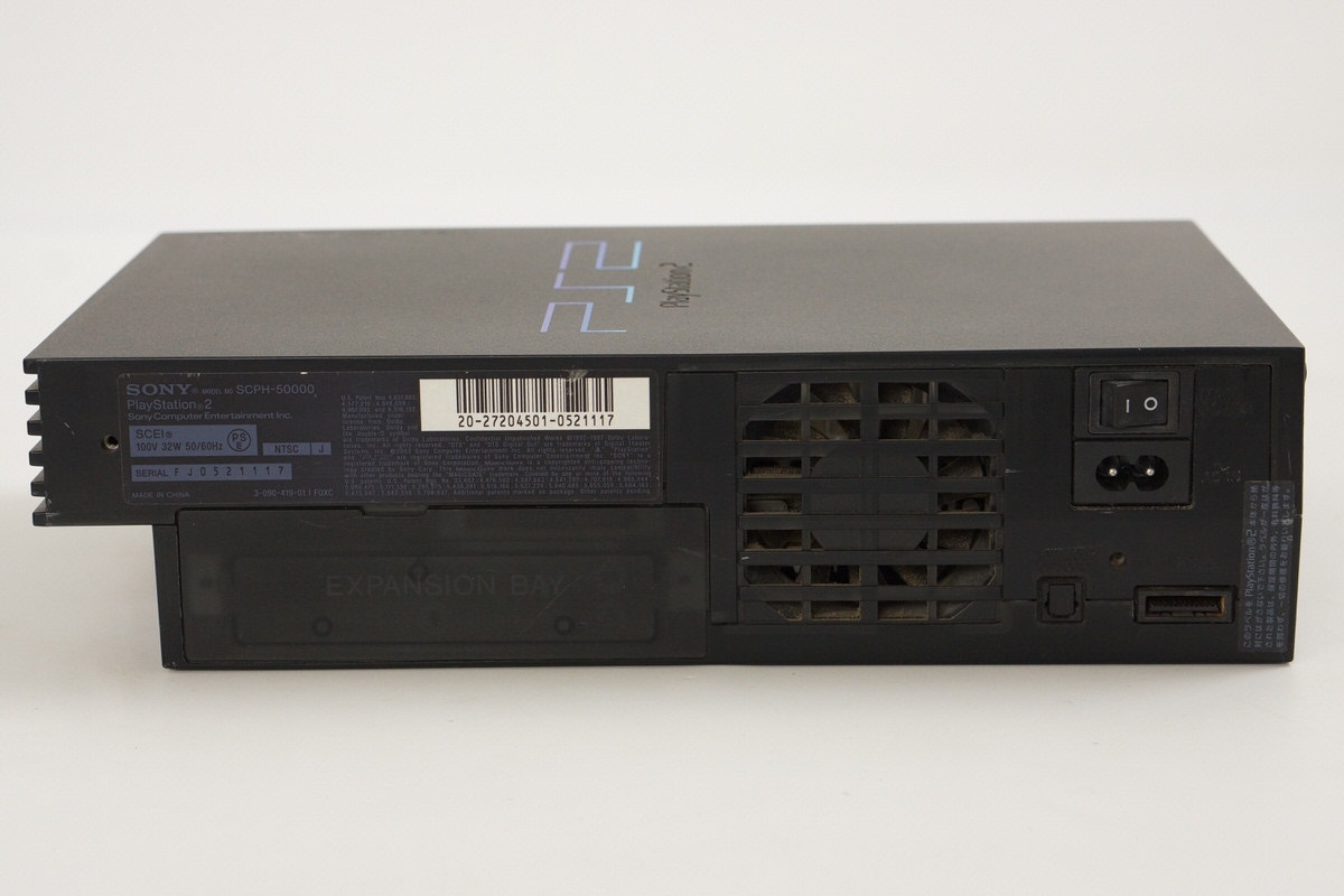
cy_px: 448
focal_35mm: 75
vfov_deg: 18.2
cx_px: 672
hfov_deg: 27.0
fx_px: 2800
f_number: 6.3
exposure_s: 1/80
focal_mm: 50
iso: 800
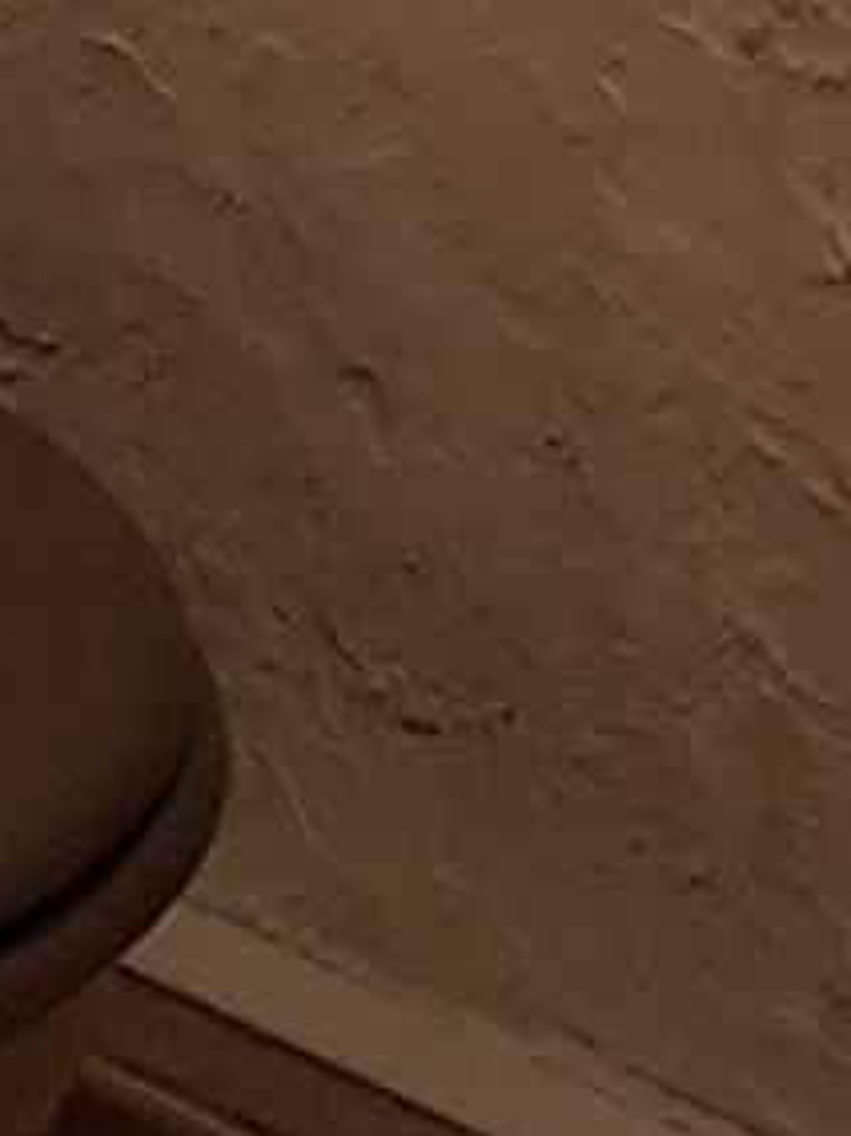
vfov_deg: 8.9
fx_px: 6429
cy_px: -1857
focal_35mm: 196
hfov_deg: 7.4
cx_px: 1333
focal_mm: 4.2
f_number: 1.7
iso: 160
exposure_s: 1/50
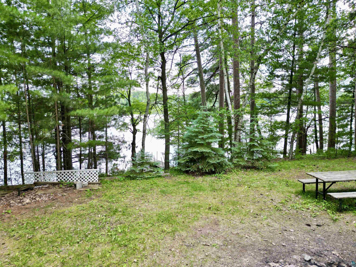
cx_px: 178
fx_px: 247
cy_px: 134
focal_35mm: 24
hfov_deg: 71.6
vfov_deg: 56.8
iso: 130
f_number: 1.7
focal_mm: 6.72
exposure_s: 1/240
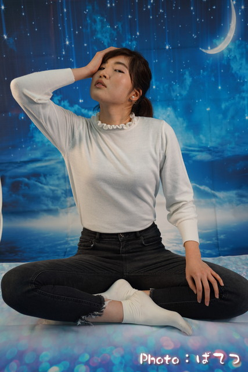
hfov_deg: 37.9
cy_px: 186
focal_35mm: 35
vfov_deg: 54.4
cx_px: 124
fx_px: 361
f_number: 2.8
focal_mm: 35
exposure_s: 1/60
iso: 100
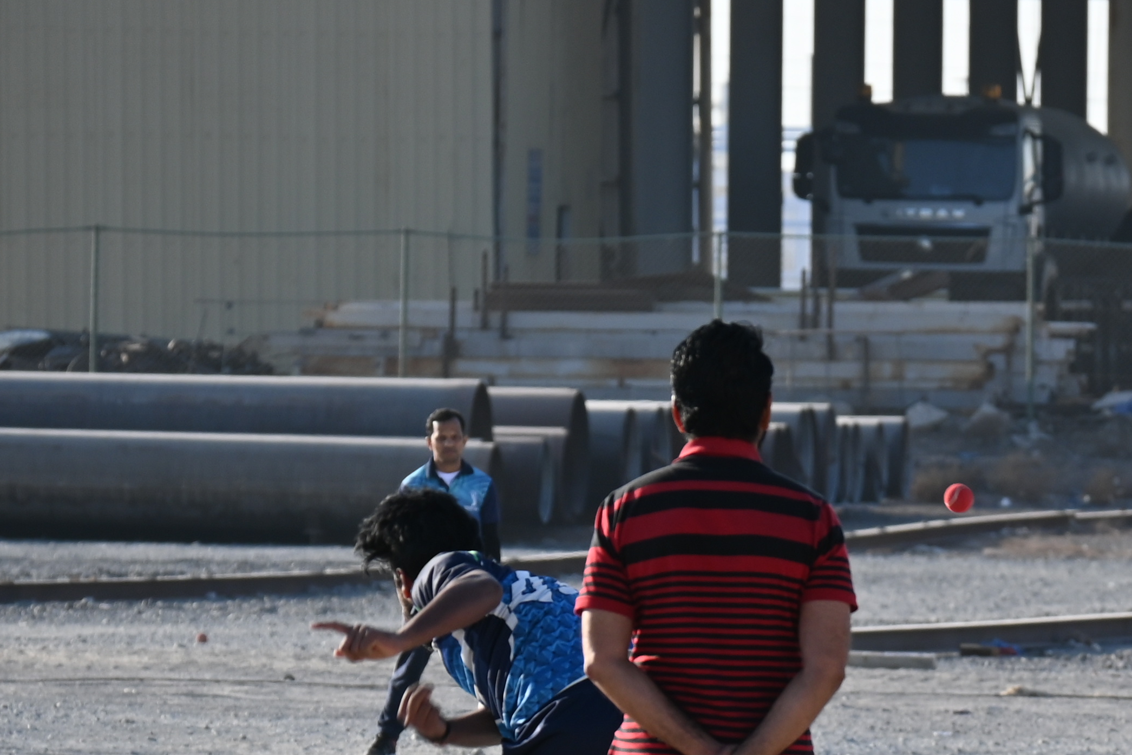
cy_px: 973
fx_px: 20091
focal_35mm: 639
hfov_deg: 3.2
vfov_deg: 2.1
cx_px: 973
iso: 140
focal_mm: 160
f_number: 5.6
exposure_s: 1/500
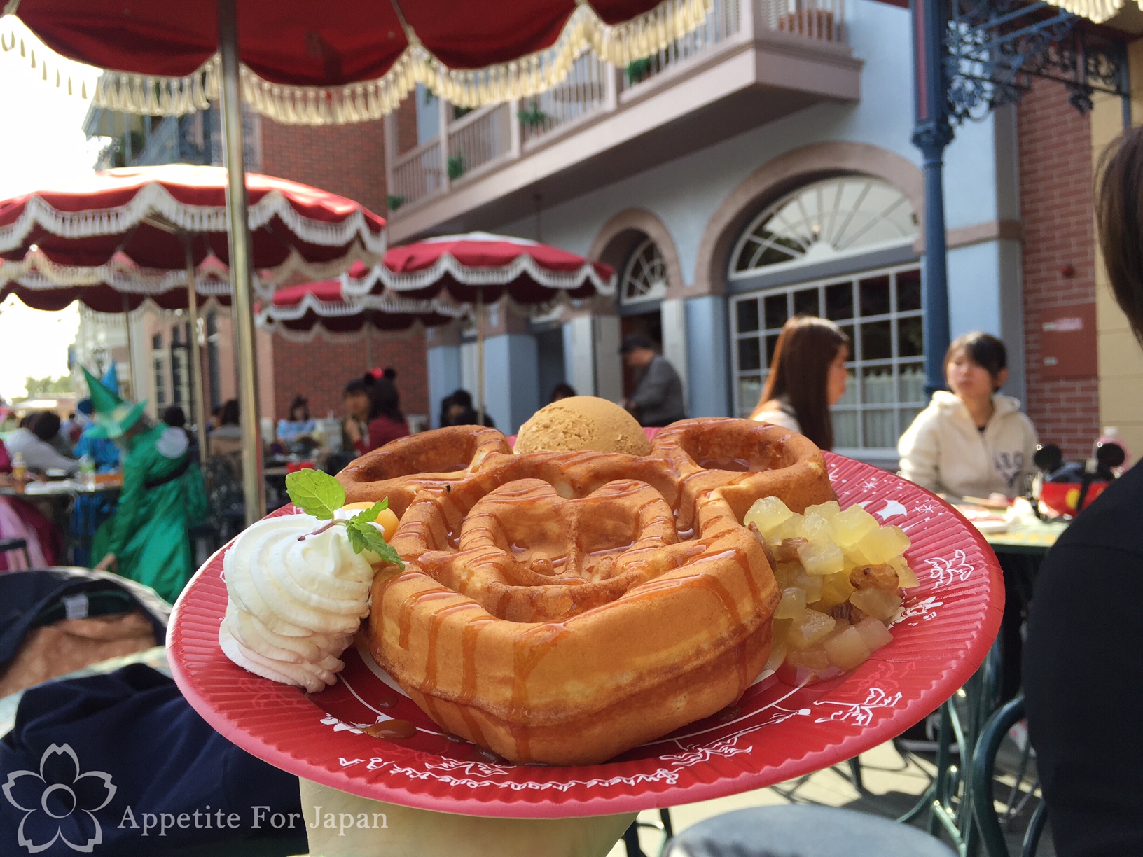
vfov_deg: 48.2
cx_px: 572
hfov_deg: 61.7
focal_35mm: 29
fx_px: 958
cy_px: 428
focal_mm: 4.15
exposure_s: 1/449
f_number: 2.2
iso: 32
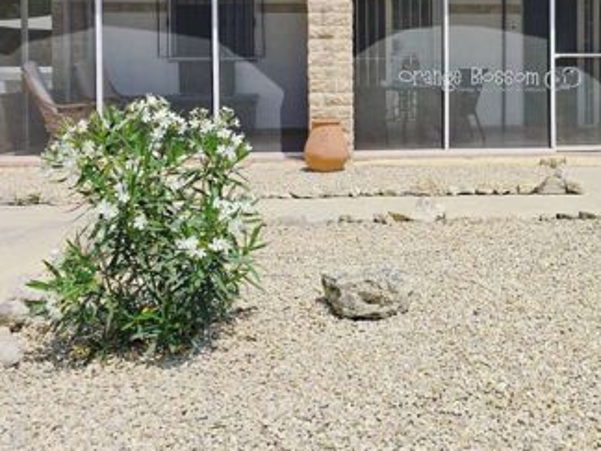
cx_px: 491
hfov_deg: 36.7
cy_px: 78
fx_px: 868
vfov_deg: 28.4
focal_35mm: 50
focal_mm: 6.3
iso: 12
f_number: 1.7
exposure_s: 1/1550
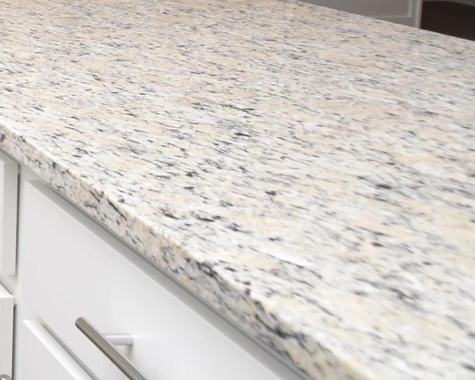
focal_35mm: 66
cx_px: -386
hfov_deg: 20.3
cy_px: -149
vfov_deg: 20.6
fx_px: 928
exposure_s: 1/100
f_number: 5
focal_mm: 12
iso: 200
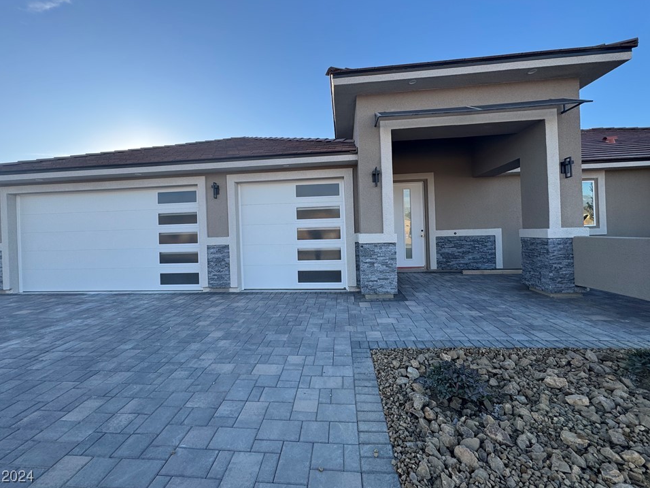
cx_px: 313
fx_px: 282
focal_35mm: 15
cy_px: 230
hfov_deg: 98.1
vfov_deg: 81.7
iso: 40
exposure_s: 1/368
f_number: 2.2
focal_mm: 2.22
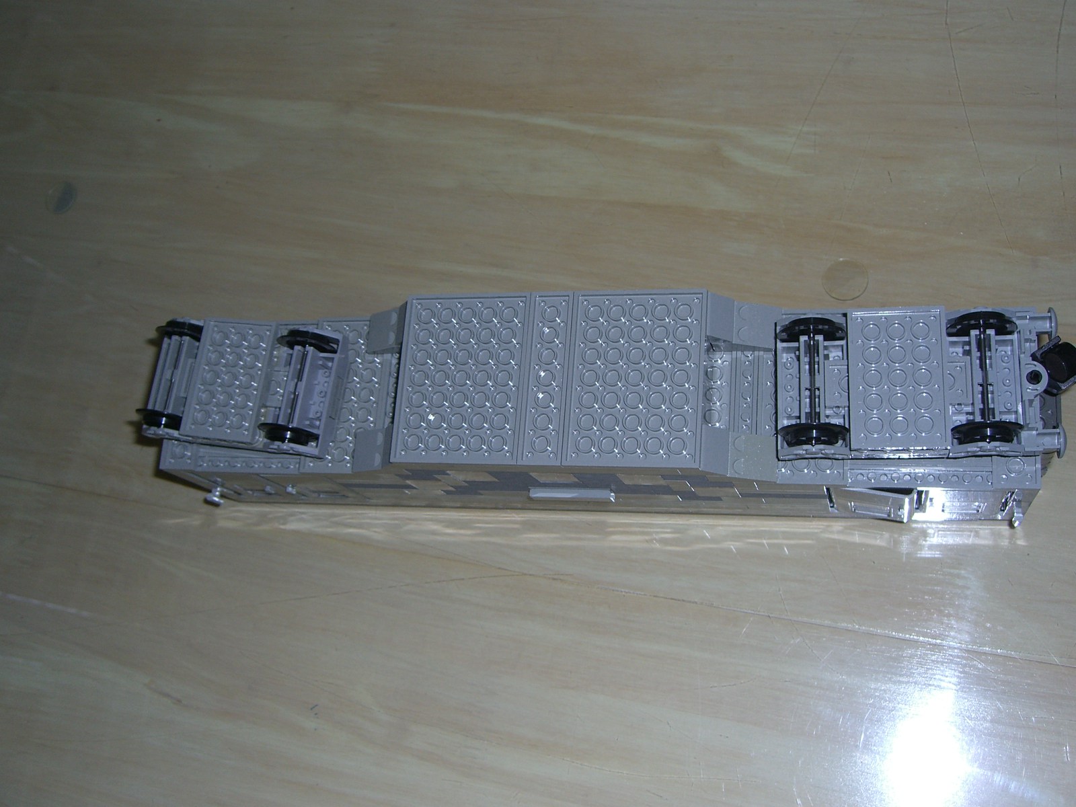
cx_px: 538
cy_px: 404
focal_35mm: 38
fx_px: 1181
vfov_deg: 37.7
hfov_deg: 49.0
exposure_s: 1/30
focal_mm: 7.9
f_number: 4
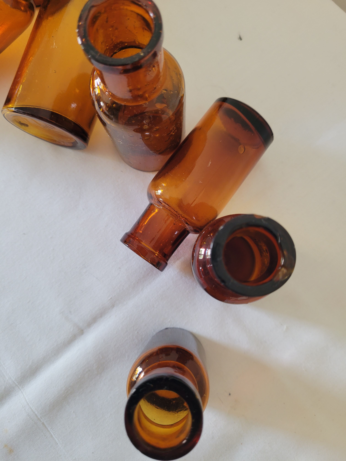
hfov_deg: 53.1
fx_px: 347
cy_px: 230
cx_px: 173
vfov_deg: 67.3
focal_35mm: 26
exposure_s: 1/50
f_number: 1.8
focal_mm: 5.4
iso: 200
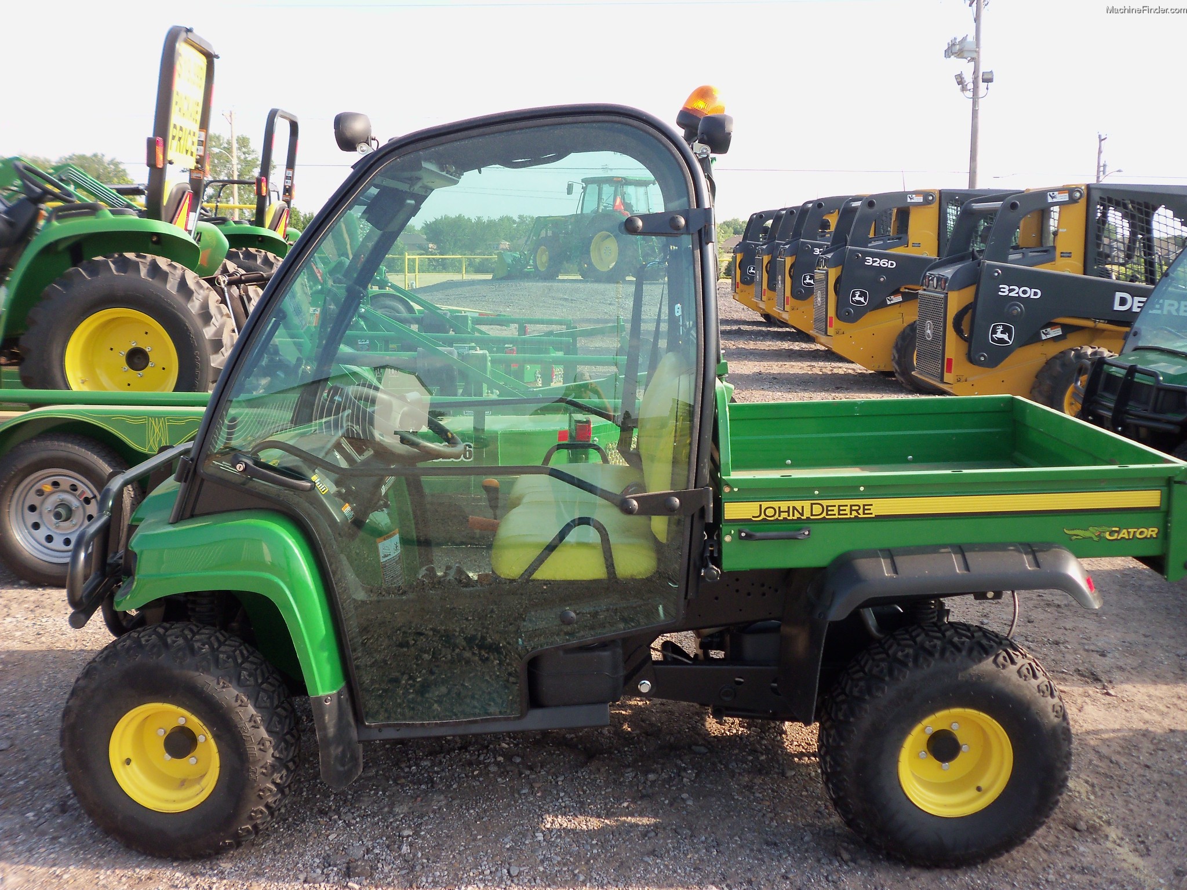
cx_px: 594
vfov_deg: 41.8
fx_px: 1166
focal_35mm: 34
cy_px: 445
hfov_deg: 54.0
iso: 80
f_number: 2.9
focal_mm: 5.7
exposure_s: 1/250
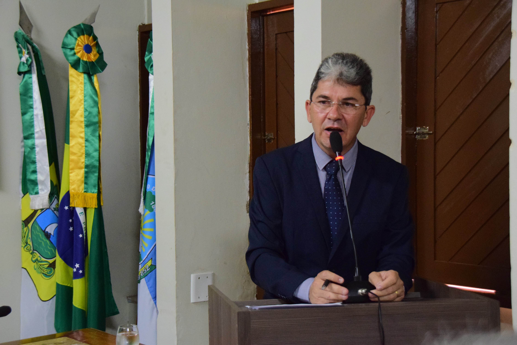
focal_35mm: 165
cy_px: 172
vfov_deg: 8.3
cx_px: 258
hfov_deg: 12.4
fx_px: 2370
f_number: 5.3
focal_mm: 110
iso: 2500
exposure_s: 1/40
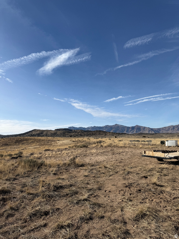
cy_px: 120
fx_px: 165
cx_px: 90
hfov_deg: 56.8
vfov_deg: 71.6
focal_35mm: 24
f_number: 1.78
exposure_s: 1/7353
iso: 80
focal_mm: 6.76
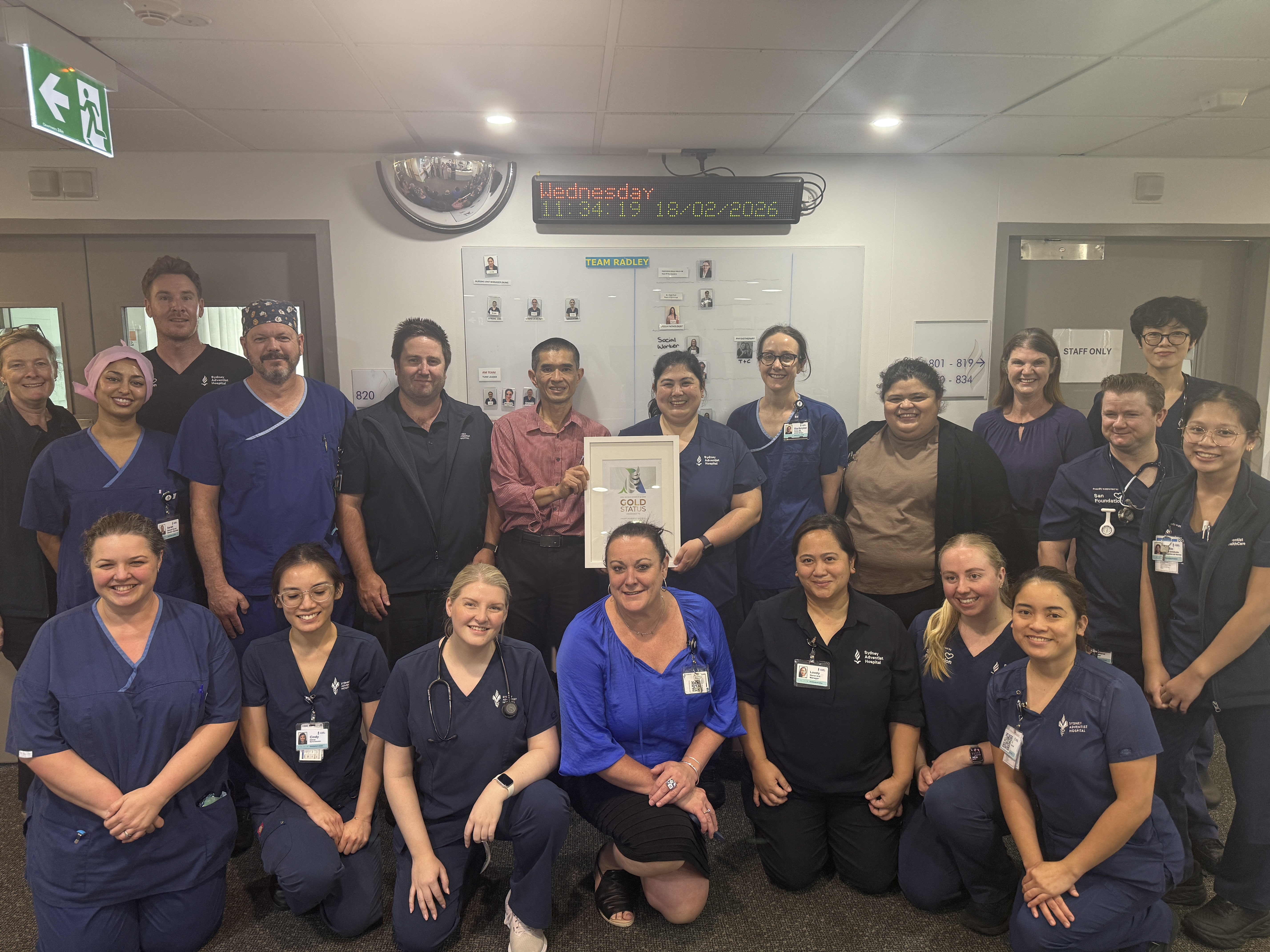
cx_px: 635
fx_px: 881
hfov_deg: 71.6
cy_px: 476
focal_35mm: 24
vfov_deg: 56.8
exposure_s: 1/100
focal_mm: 6.76
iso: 160
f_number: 1.78
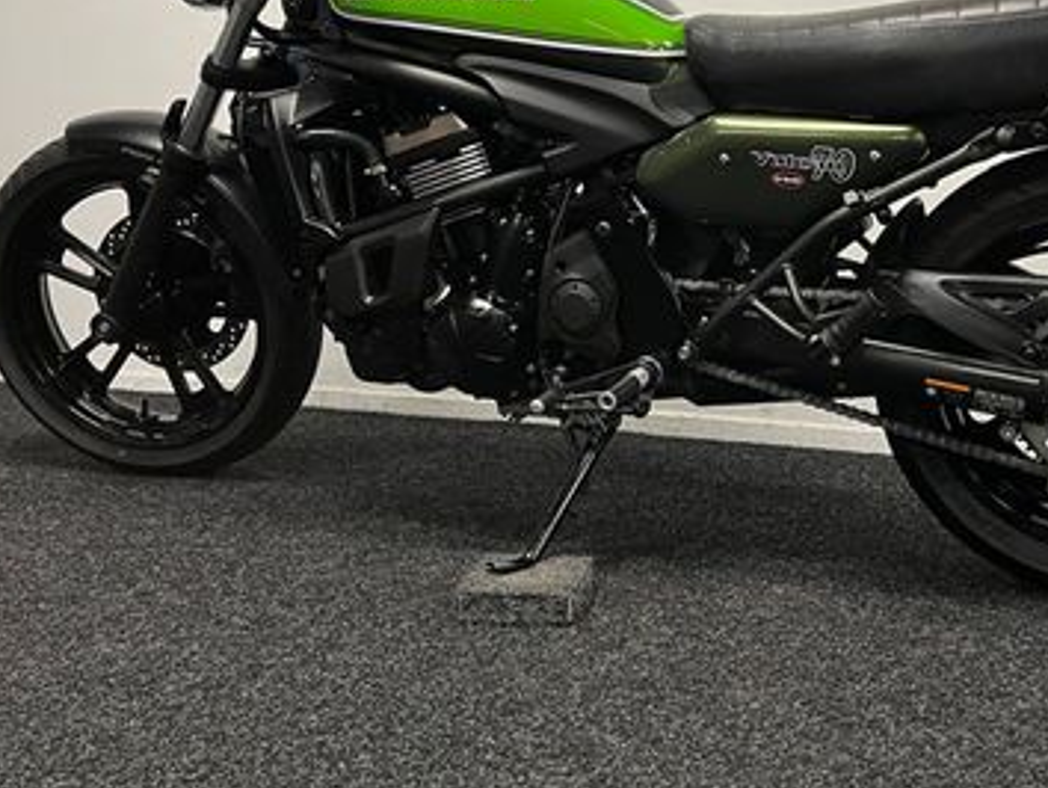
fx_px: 1424
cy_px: 178
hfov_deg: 39.7
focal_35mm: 47
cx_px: 731
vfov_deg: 30.3
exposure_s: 1/50
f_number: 1.6
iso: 80
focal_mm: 5.1
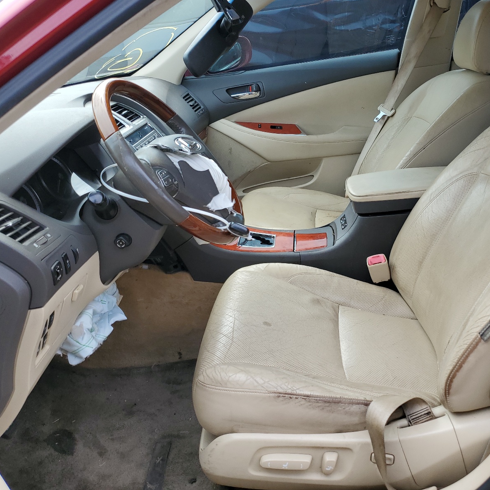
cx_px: 309
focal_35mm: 31
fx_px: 496
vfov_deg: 52.5
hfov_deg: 51.9
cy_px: 243
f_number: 1.5
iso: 50
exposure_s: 1/526
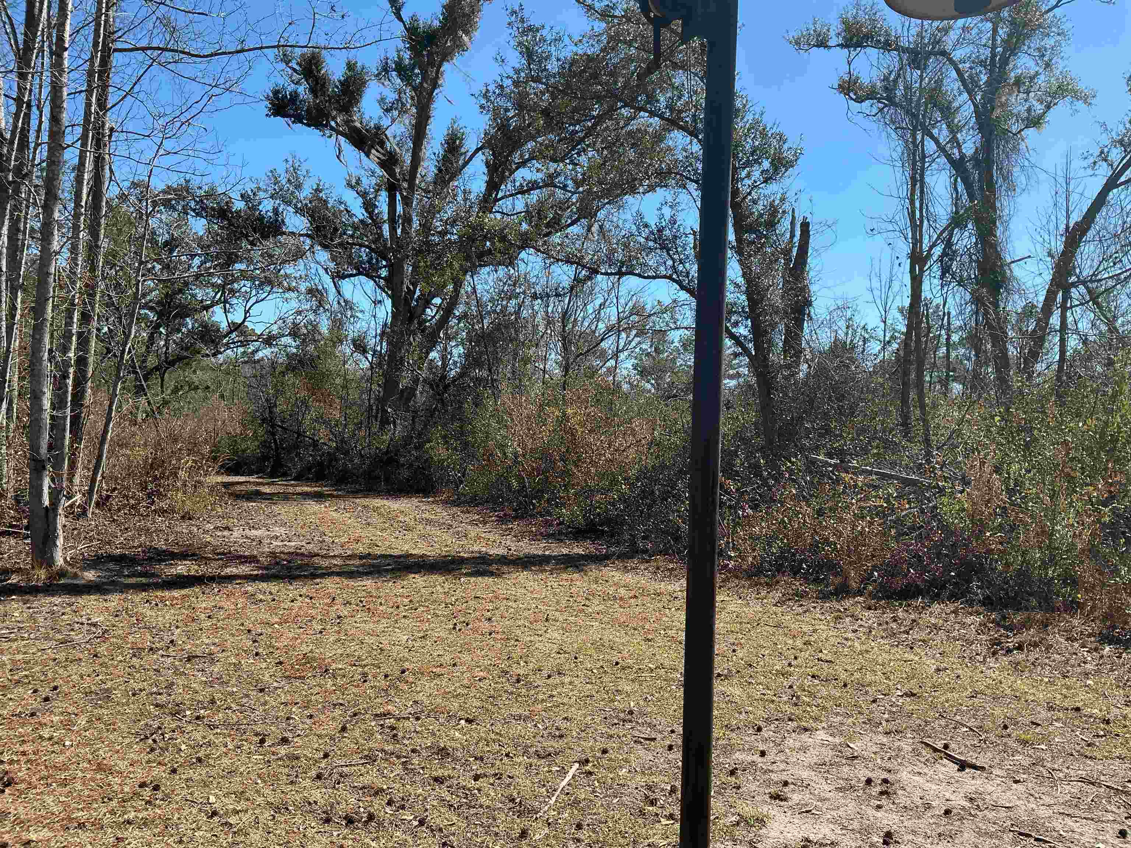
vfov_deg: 48.2
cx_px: 566
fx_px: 948
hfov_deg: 61.7
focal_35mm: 29
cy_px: 424
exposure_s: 1/1311
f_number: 1.8
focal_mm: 3
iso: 25
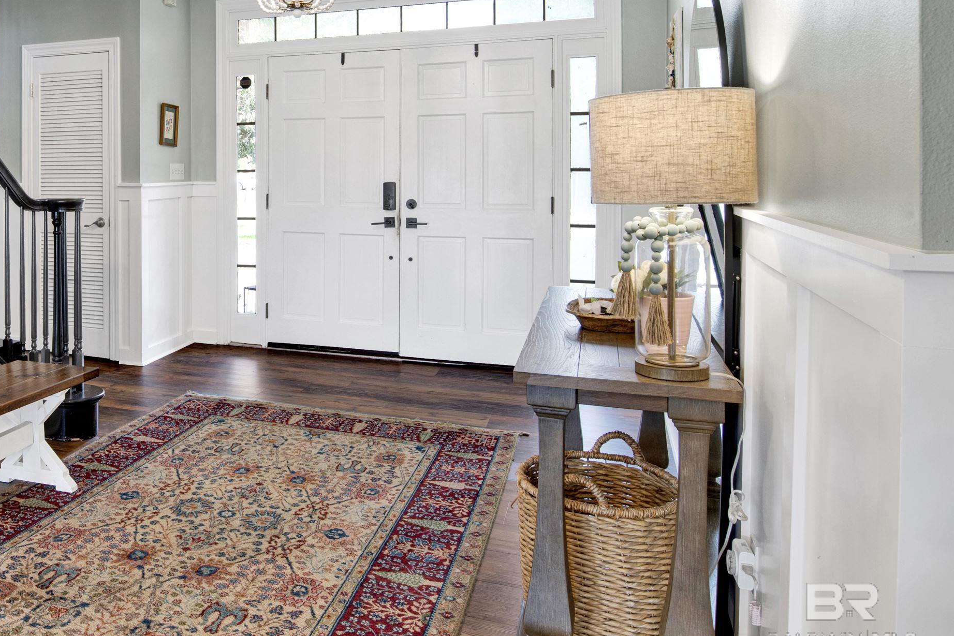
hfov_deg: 56.9
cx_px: 177
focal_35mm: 30
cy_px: 162
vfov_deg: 42.3
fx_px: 795
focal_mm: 18
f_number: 11
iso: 200
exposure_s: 1/2.5
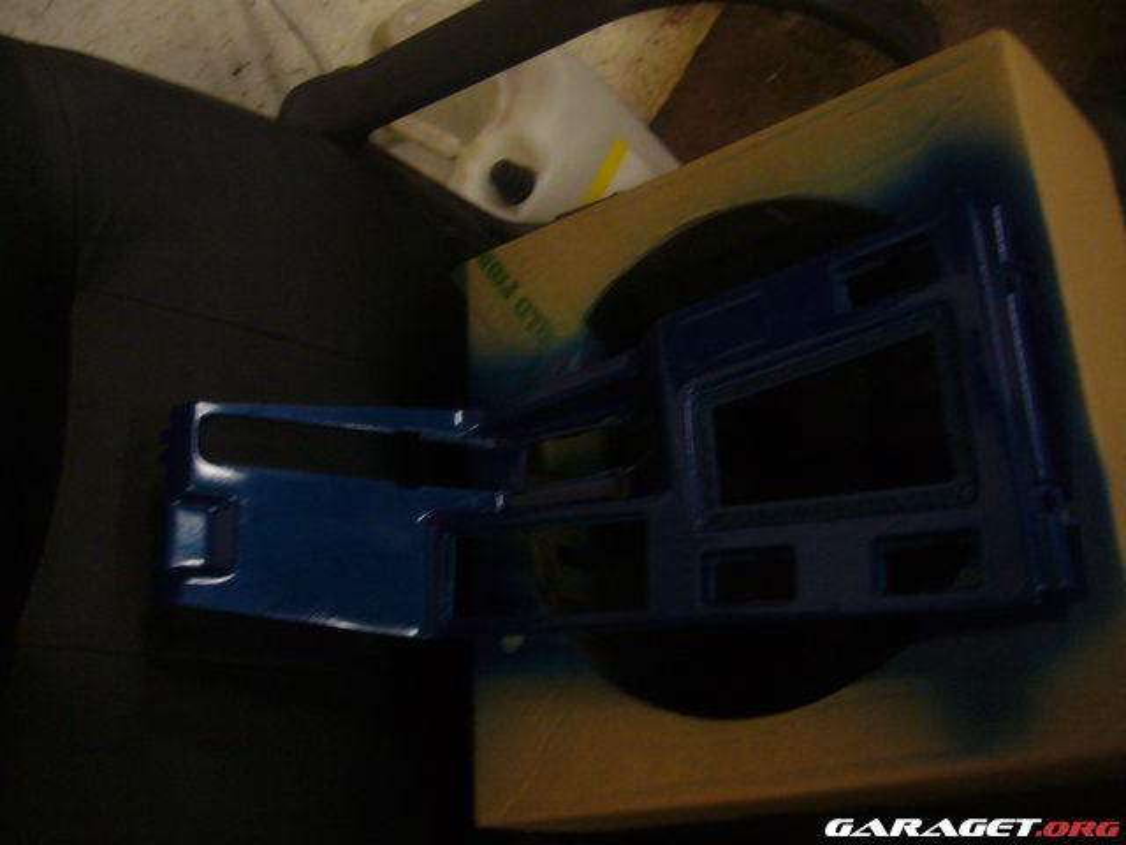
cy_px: 422
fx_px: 1138
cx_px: 563
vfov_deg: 40.7
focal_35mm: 35
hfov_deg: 52.6
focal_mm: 5.8
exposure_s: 1/8
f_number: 2.8
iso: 200
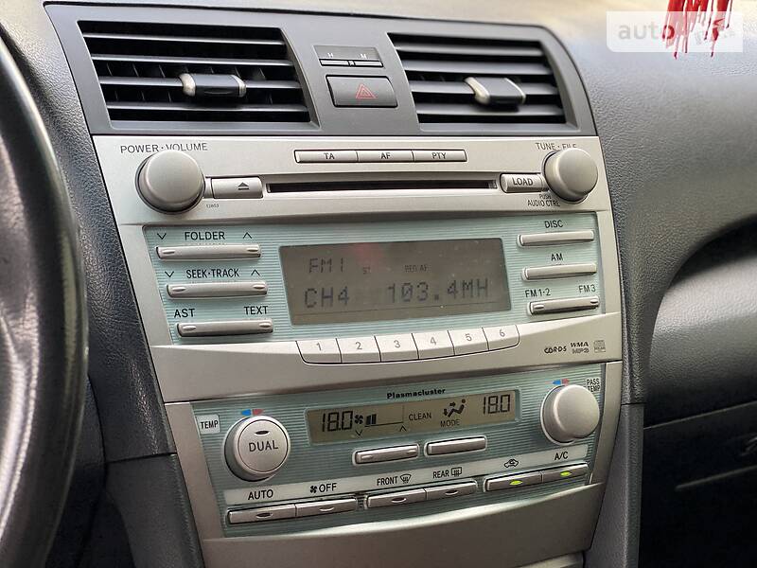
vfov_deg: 28.0
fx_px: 1137
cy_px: 284
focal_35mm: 52
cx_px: 378
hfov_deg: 36.8
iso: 50
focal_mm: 6
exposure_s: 1/122
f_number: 2
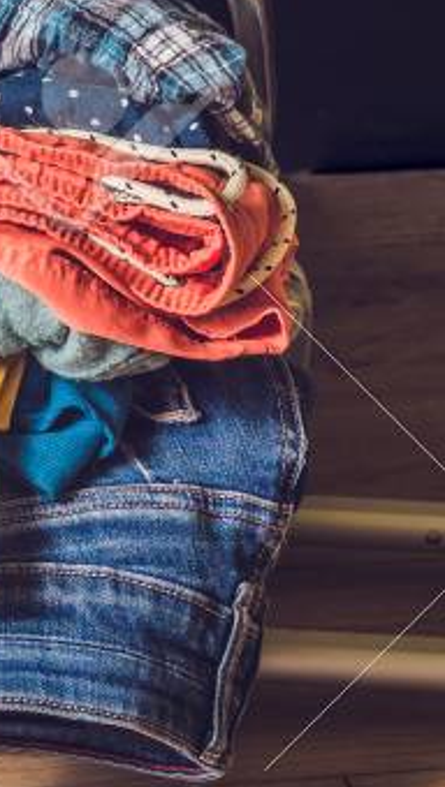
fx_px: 4183
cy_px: 15
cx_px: -345
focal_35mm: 200
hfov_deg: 6.0
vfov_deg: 10.7
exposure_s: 1/125
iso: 100
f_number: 7.1
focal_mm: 50
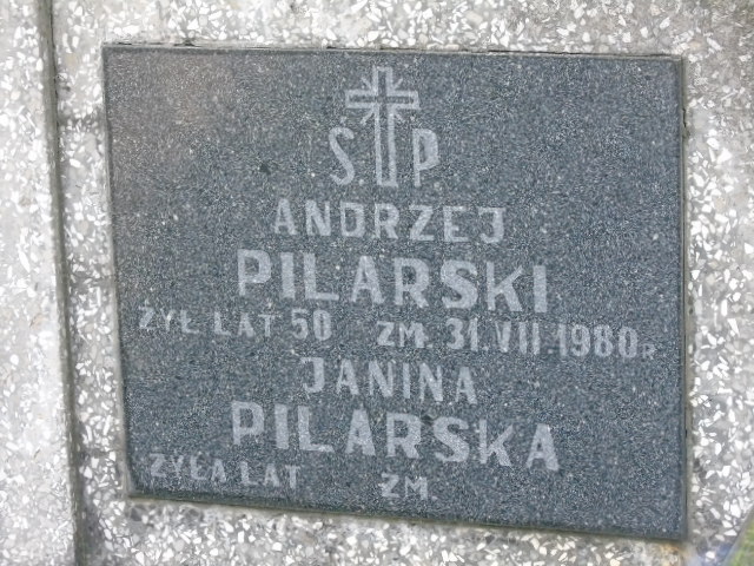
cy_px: 283
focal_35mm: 142
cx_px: 377
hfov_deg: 13.9
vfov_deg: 10.4
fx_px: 3093
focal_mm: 25
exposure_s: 1/250
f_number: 4.7
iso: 800
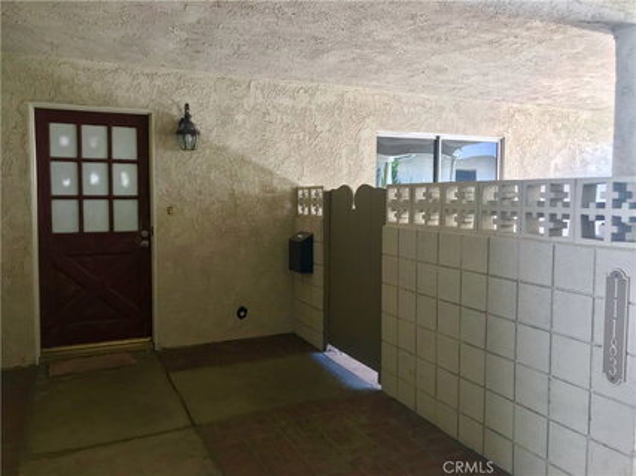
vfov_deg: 49.7
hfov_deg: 63.5
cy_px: 238
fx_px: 514
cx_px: 318
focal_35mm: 28
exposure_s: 1/30
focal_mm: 3.99
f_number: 1.8
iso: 32
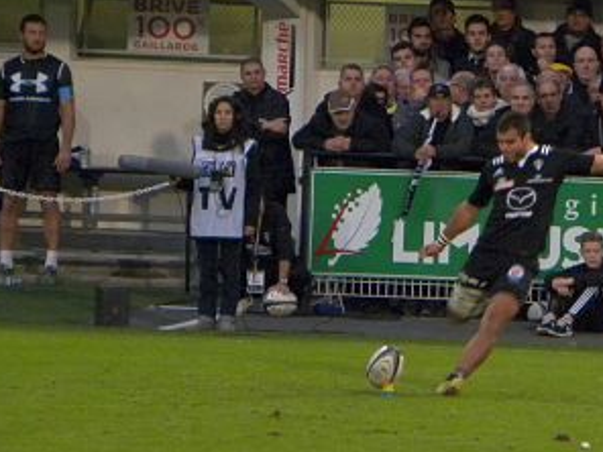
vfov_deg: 1.9
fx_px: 13326
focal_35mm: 765
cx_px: 503
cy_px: 179
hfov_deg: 2.6
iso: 400
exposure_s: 1/67.8
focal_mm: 67.2
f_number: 5
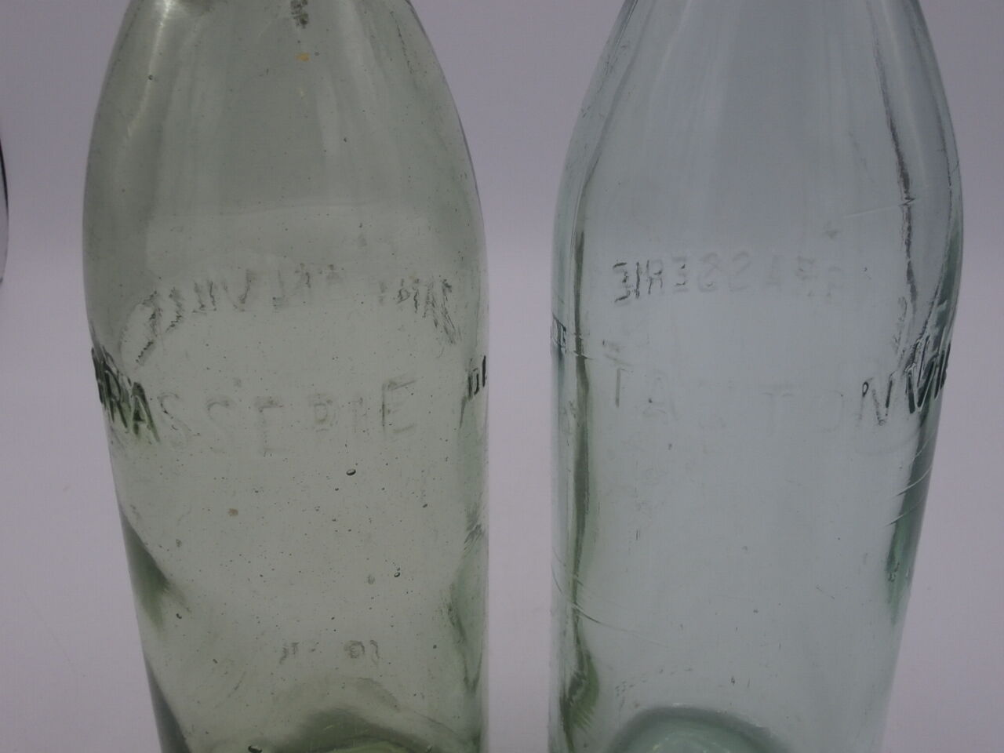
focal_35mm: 38
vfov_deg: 37.7
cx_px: 502
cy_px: 376
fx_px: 1102
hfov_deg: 49.0
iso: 100
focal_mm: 6.67
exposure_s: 1/800
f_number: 3.9
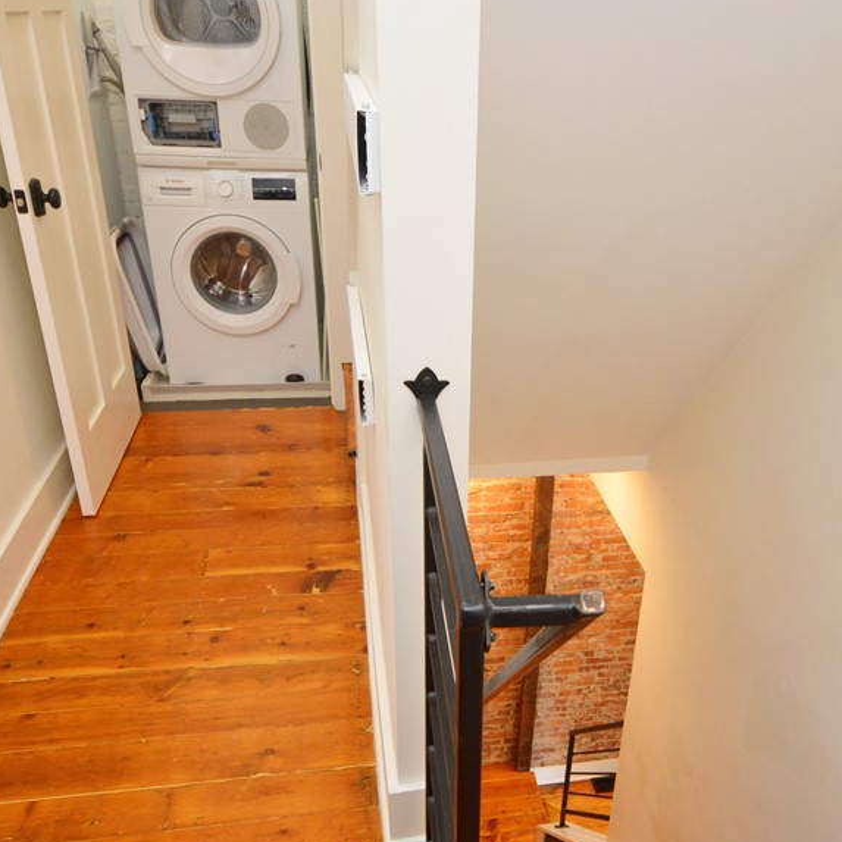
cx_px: 514
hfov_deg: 55.1
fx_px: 798
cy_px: 500
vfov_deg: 55.3
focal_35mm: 29
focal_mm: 12
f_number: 4.5
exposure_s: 1/60
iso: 900
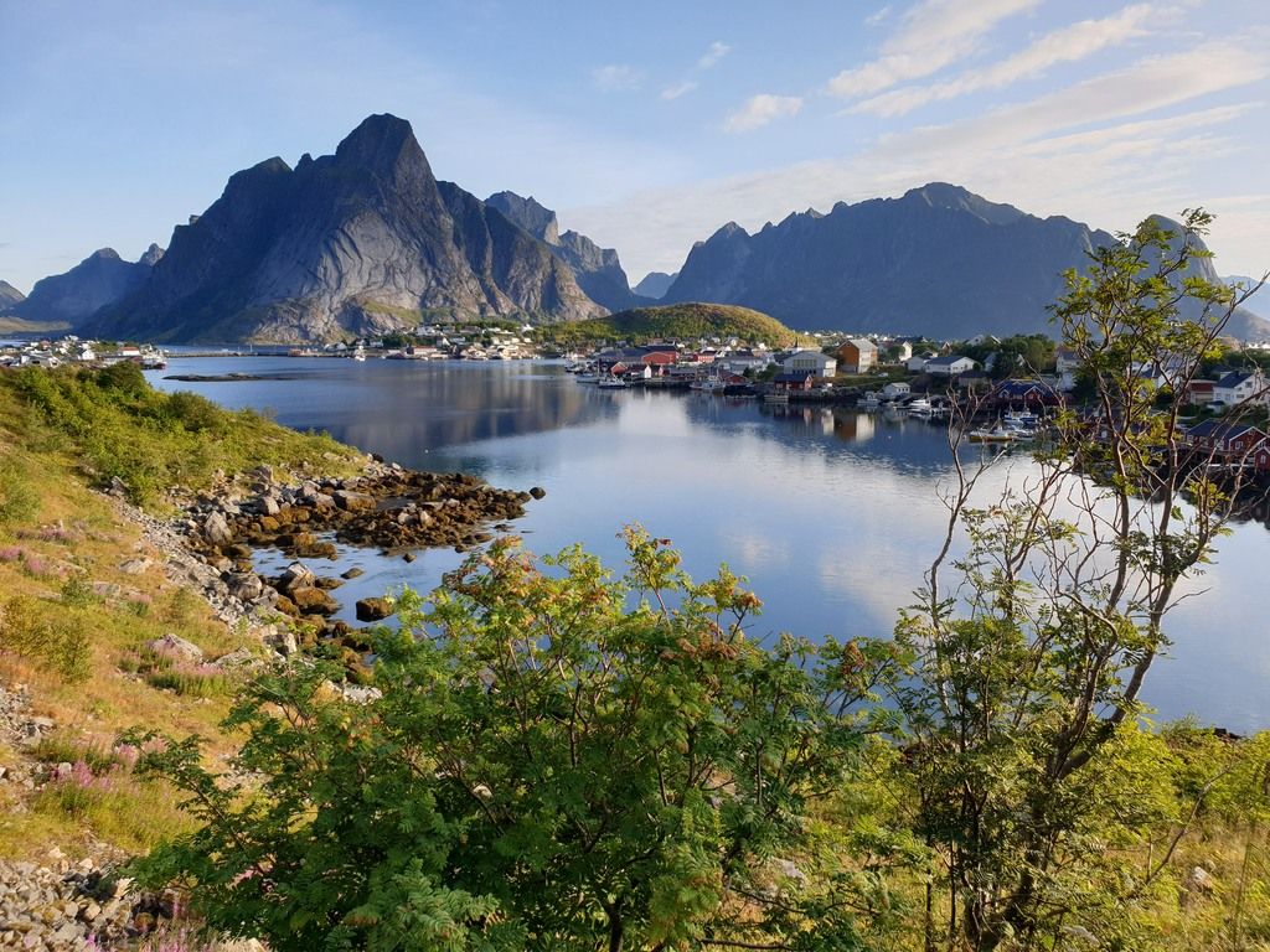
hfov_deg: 67.3
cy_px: 476
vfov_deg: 53.1
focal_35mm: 26
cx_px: 635
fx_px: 954
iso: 50
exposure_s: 1/814
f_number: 2.4
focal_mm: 4.3
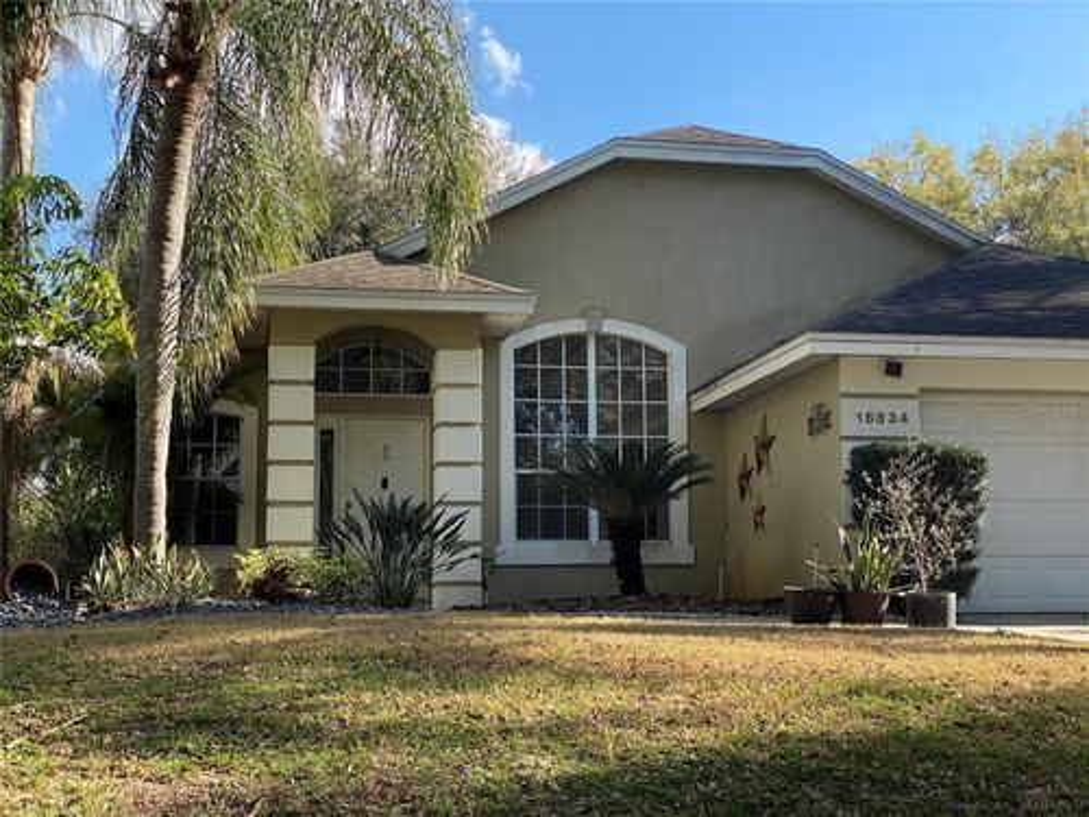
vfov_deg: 28.0
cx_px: 544
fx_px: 1636
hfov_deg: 36.8
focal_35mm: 52
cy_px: 408
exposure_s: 1/716
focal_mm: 6
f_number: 2
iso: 20
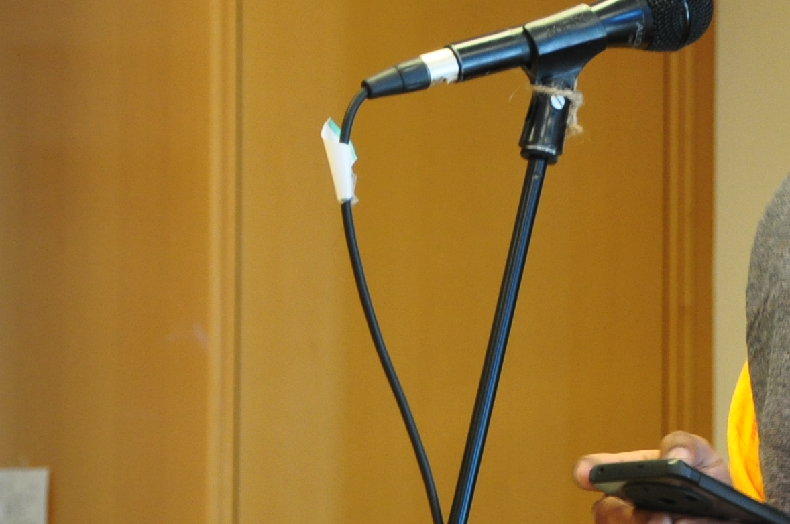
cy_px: 204
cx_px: 783
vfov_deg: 5.4
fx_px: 5566
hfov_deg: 8.1
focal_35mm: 254
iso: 800
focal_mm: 62
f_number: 6.3
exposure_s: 1/13
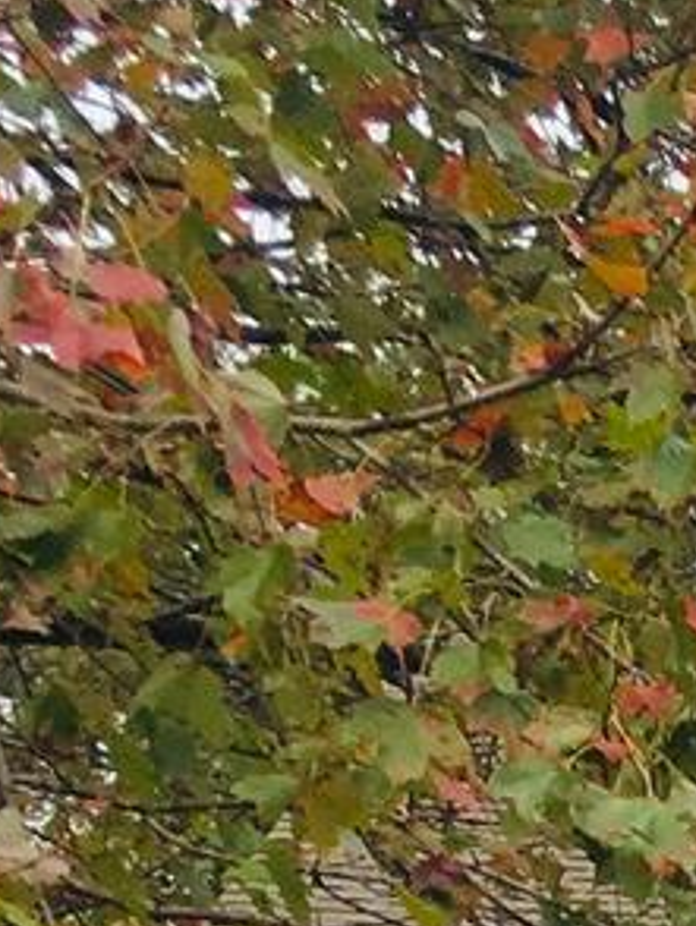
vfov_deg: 9.1
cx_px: 2472
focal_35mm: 202
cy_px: 1906
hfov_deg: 6.4
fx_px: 5407
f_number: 2.2
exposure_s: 1/442
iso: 25
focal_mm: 4.15
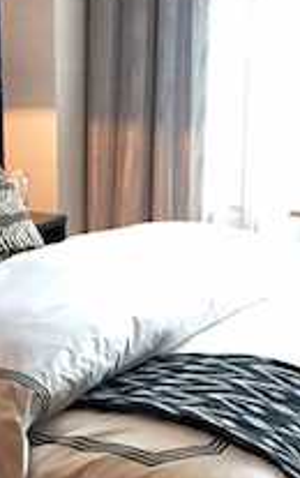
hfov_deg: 14.7
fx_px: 1160
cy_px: 448
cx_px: 171
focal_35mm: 89
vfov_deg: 22.6
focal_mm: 4.15
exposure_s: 1/30
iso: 250
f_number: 2.2
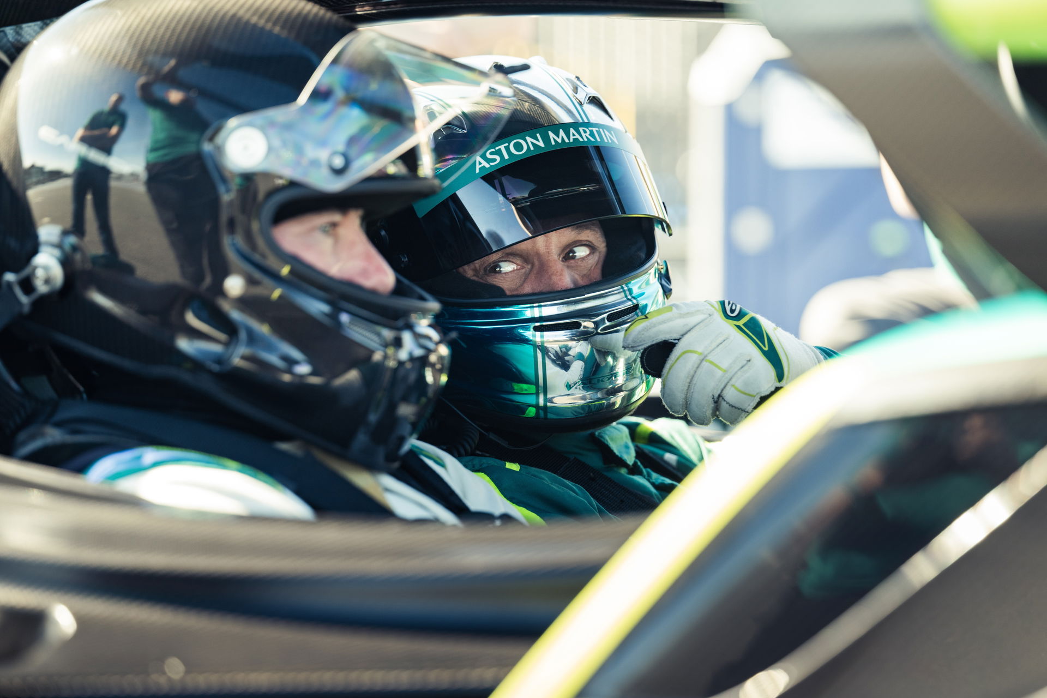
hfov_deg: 18.6
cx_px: 524
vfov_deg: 12.5
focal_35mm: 110
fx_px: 3199
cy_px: 349
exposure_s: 1/125
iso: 200
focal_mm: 110
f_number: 3.2
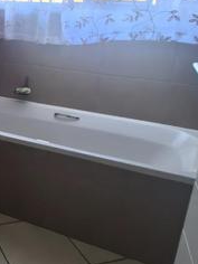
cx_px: -48
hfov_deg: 28.1
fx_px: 336
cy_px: 92
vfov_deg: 42.5
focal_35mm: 44
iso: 125
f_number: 2.2
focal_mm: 1.76
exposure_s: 1/50
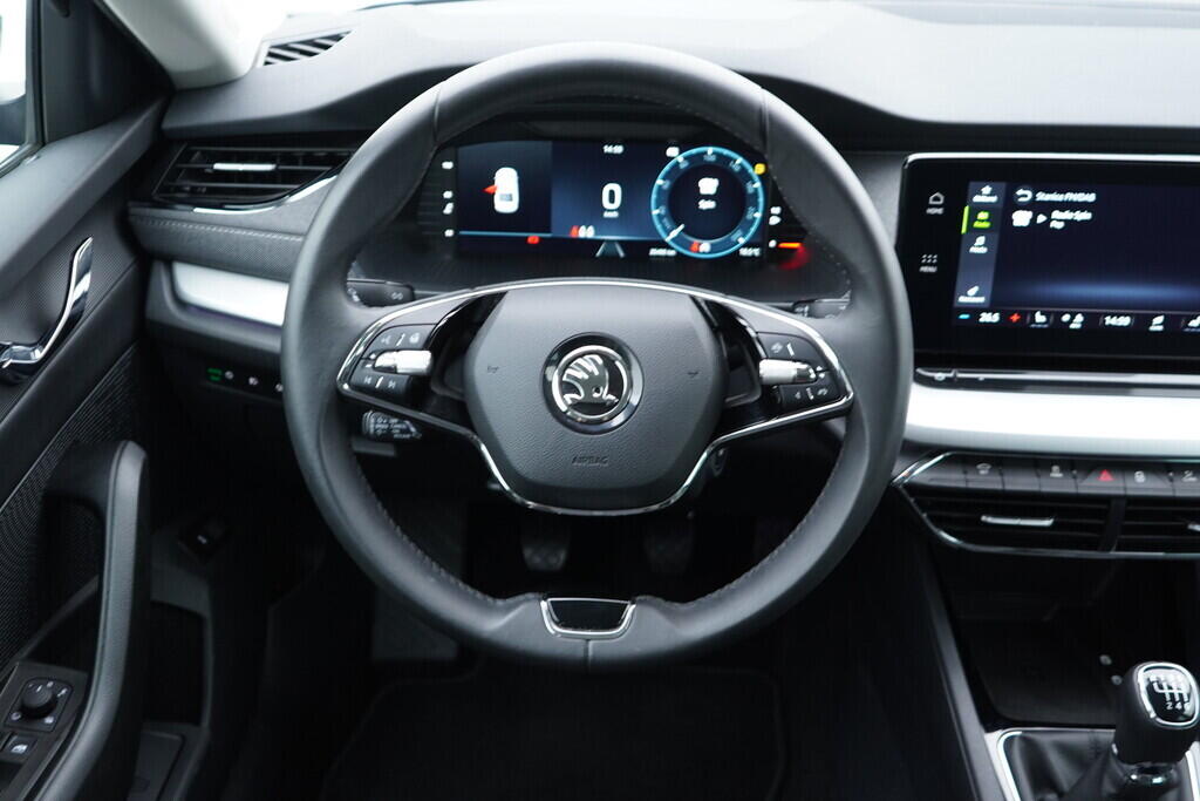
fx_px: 1200
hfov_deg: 53.1
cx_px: 600
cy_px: 400
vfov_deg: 36.9
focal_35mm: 36
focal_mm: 24
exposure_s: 1/40
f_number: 2.8
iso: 500
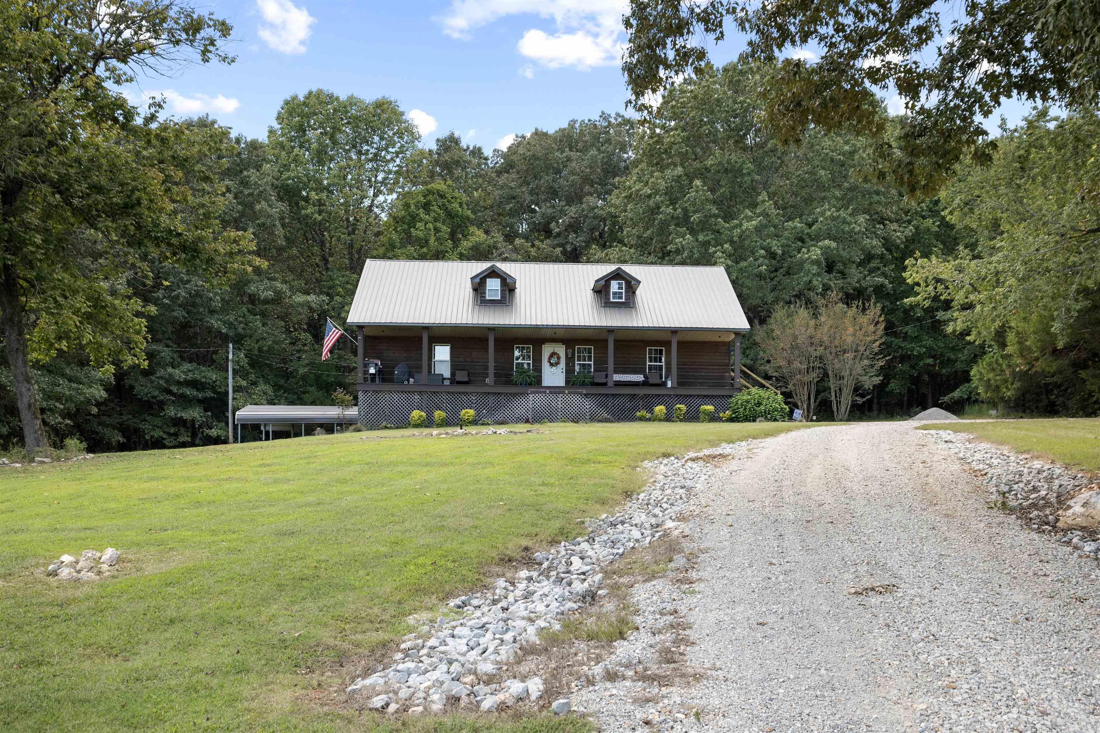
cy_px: 366
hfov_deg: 54.4
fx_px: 1069
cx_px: 550
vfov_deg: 37.9
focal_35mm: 35
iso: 1000
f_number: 5.6
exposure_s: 1/125
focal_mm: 35
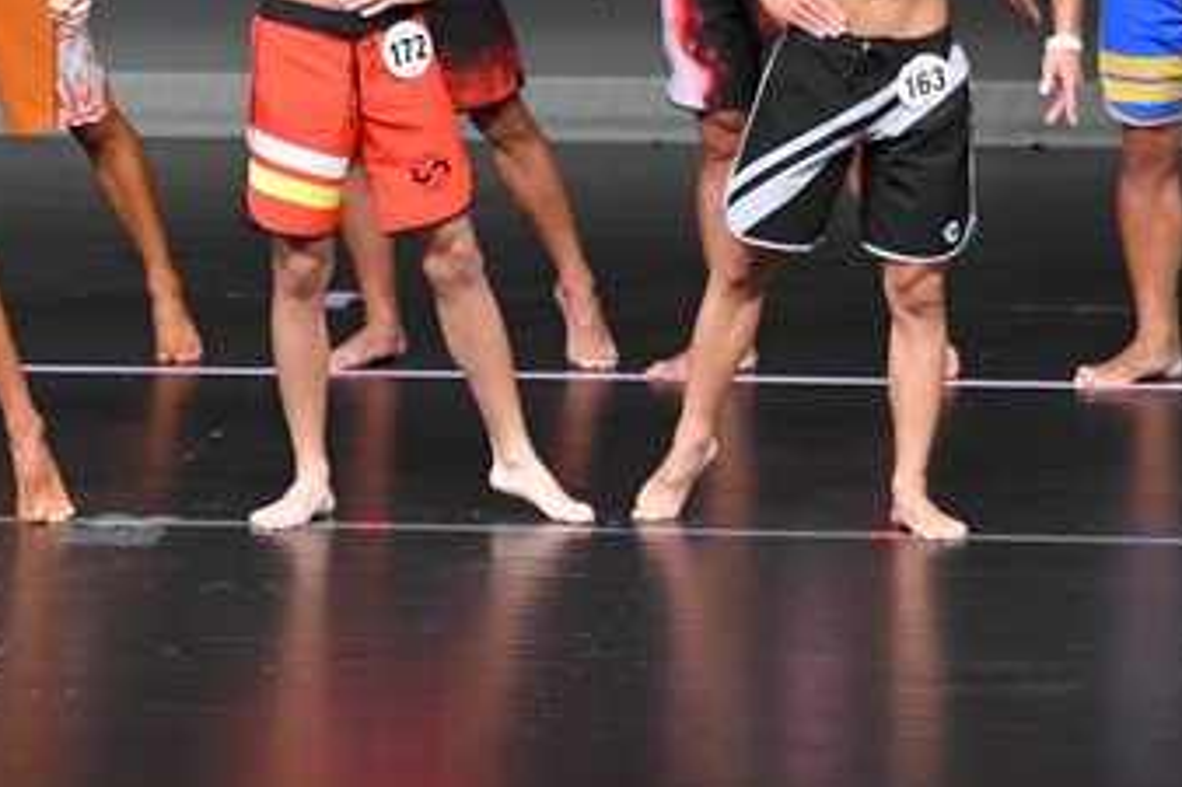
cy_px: -59
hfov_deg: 4.1
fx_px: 16309
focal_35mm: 497
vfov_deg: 2.8
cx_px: 100
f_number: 5.6
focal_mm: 145
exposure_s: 1/400
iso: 4000
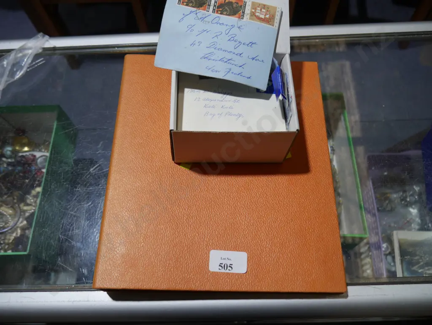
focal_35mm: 28
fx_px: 350
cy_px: 162
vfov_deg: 49.8
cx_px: 216
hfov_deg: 63.4
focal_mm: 14
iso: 200
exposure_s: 1/125
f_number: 3.5
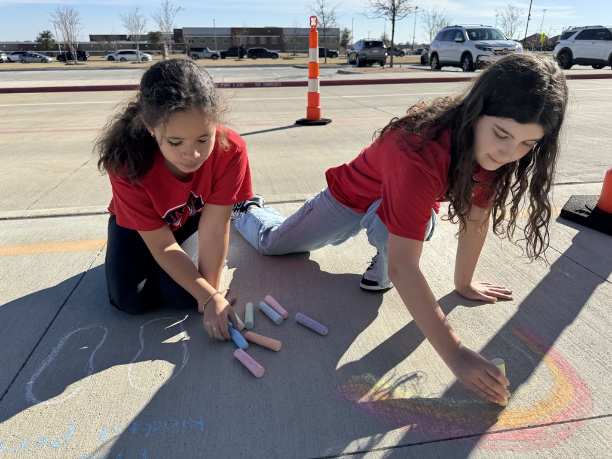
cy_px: 230
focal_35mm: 24
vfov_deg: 56.8
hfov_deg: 71.6
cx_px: 306
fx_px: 424
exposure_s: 1/3597
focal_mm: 6.76
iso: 80
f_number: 1.78
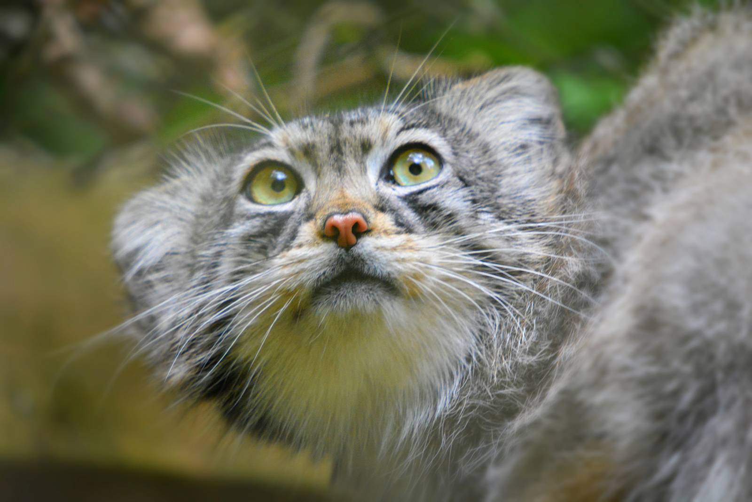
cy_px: 251
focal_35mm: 750
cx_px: 376
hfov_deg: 2.7
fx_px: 15667
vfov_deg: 1.8
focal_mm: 500
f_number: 6.3
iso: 2800
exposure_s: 1/500
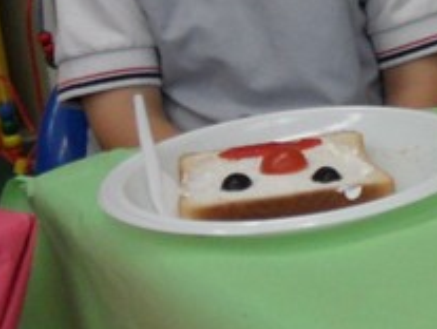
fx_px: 1998
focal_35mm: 158
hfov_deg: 10.8
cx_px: 1007
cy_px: -23
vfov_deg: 9.3
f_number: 3.4
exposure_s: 1/30
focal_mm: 5.3
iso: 160
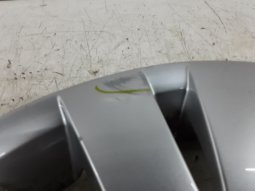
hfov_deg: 65.3
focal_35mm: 27
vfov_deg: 51.4
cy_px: 96
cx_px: 128
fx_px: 199
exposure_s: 1/50
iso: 125
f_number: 1.9
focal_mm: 2.91
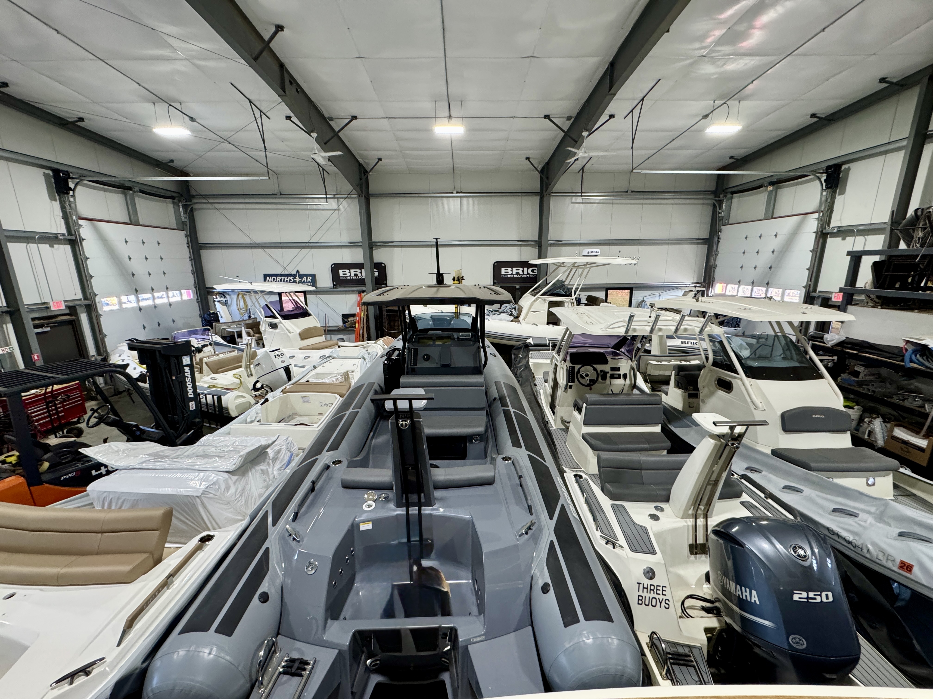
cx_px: 466
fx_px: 377
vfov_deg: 85.7
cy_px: 350
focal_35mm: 14
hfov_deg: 102.1
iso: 320
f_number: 2.2
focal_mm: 2.22
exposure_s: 1/99
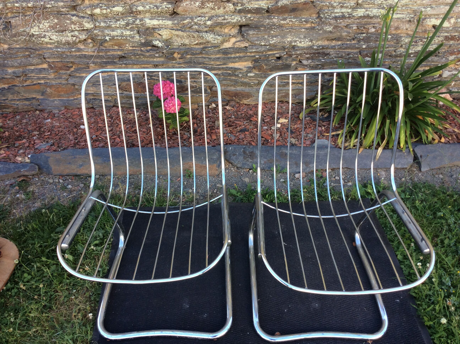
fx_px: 425
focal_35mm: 32
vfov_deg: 44.1
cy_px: 172
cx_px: 230
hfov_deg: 56.9
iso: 32
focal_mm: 3.3
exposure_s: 1/133
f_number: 2.4
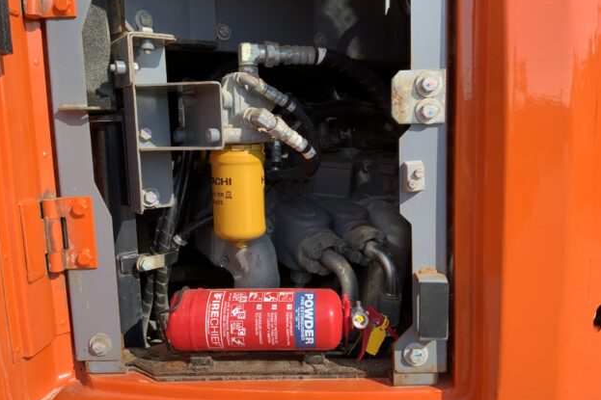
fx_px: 517
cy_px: 193
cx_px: 306
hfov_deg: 60.3
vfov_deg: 42.3
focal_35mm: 31
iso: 16
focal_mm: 3
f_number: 1.8
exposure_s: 1/749
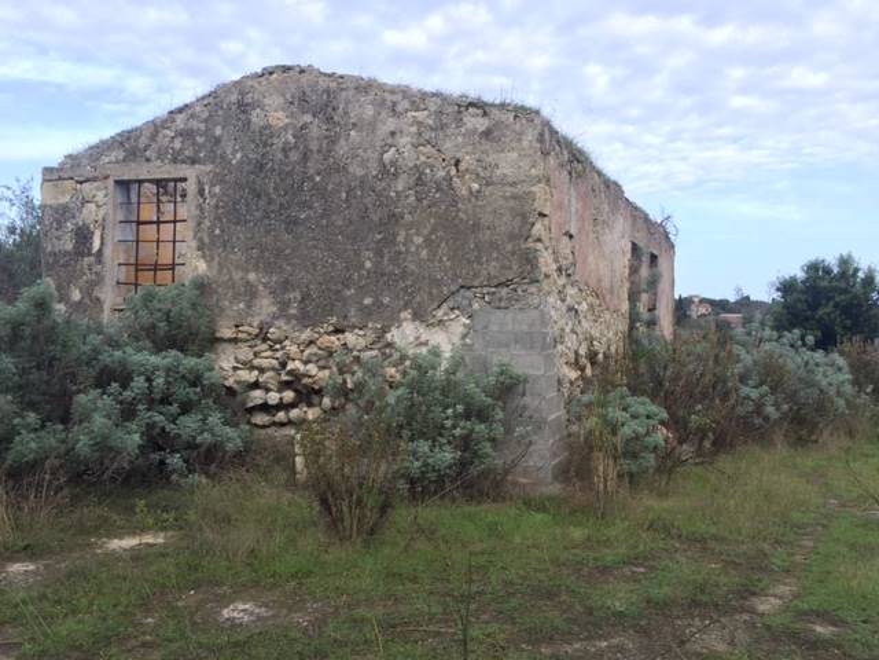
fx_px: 736
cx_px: 440
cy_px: 330
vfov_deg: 48.2
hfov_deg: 61.7
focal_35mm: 29
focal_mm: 4.15
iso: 32
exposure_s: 1/507
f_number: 2.2
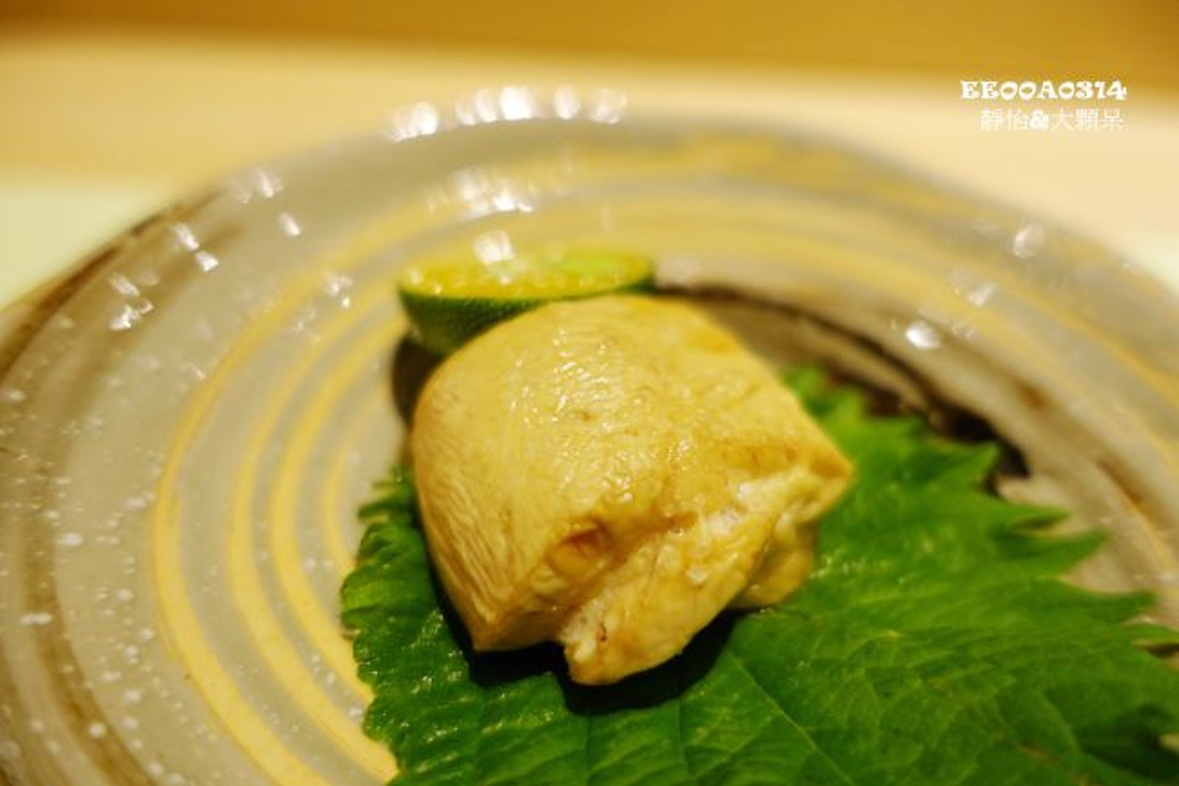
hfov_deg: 73.8
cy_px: 393
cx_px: 590
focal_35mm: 24
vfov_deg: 53.1
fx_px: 786
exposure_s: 1/30
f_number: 1.8
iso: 320
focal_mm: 8.8
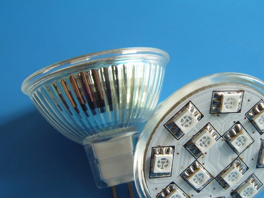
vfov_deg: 30.2
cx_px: 150
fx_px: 366
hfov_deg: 39.6
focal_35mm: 48
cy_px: 122
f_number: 2.8
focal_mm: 5.8
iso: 141
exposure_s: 1/15
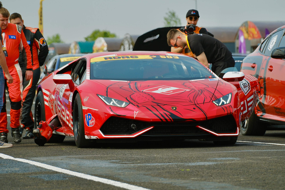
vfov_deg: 6.0
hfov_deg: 8.9
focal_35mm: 230
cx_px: 142
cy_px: 95
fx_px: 1821
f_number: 5
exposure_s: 1/1250
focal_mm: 153.2
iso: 160
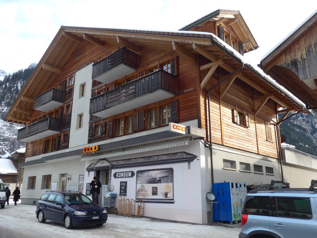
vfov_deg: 48.2
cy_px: 119
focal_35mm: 29
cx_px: 158
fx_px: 266
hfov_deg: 61.7
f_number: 2.8
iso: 80
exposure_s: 1/320
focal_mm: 6
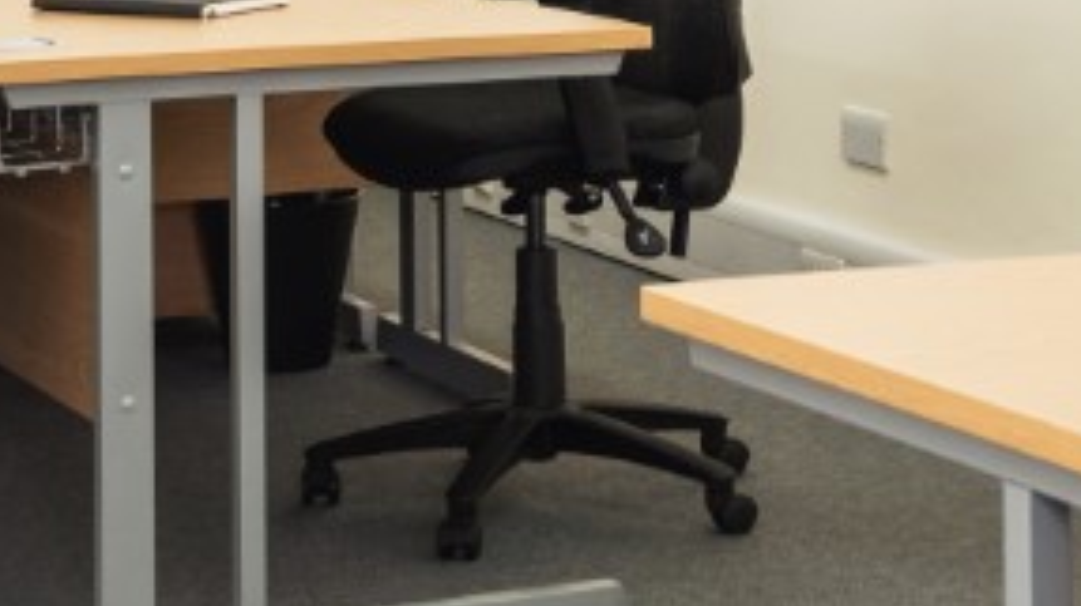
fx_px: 3953
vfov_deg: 8.5
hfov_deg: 15.6
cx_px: 576
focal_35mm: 138
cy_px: -375
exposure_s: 1/100
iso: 1000
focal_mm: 35
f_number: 8
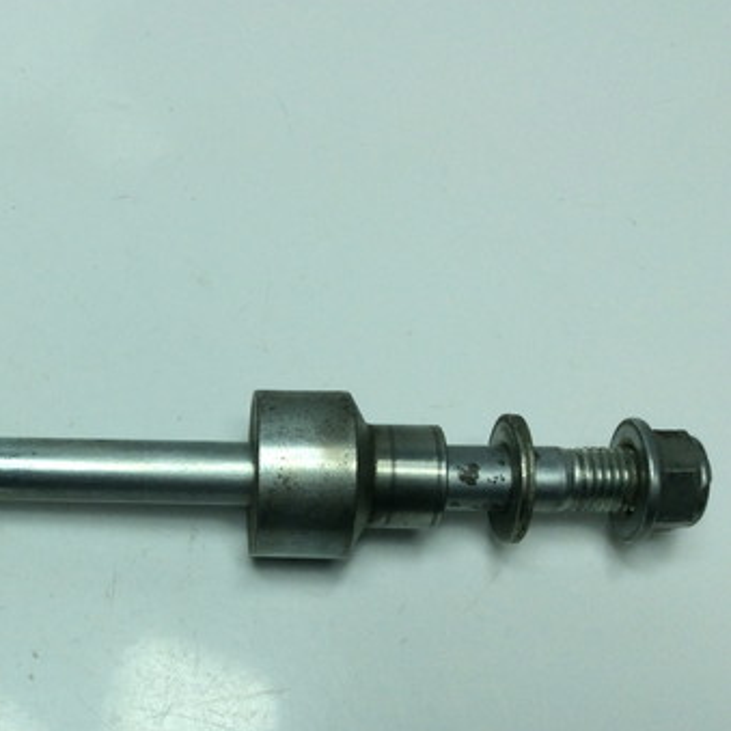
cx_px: 93
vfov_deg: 33.8
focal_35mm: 50
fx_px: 1195
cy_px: 459
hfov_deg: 32.6
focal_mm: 3.3
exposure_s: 1/841
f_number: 2.4
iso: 32
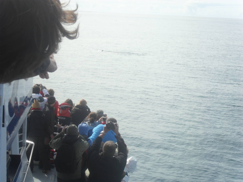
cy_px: 91
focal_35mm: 77
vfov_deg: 19.1
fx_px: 541
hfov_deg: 25.3
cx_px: 122
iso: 100
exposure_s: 1/350
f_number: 5
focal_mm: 13.6
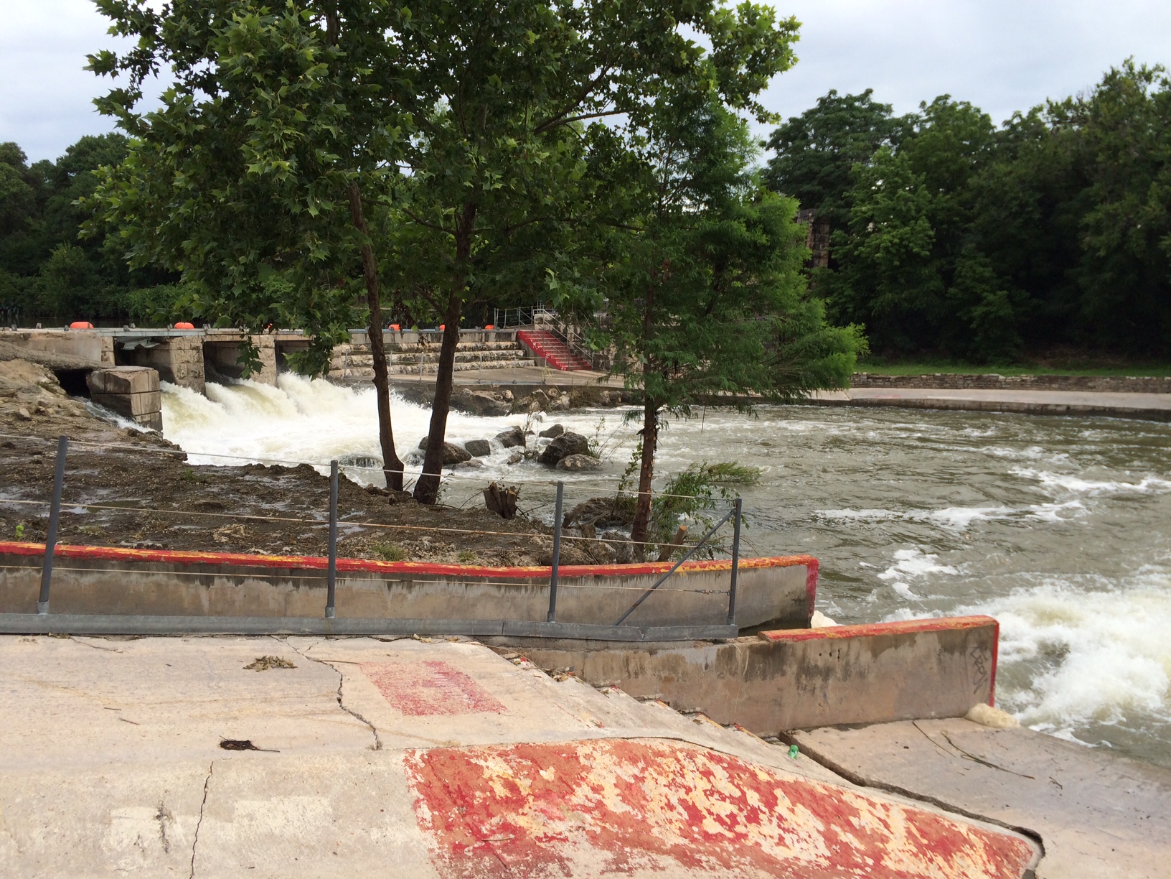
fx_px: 981
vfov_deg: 48.2
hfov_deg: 61.7
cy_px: 440
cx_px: 586
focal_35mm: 29
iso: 32
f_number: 2.2
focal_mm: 4.15
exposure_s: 1/855
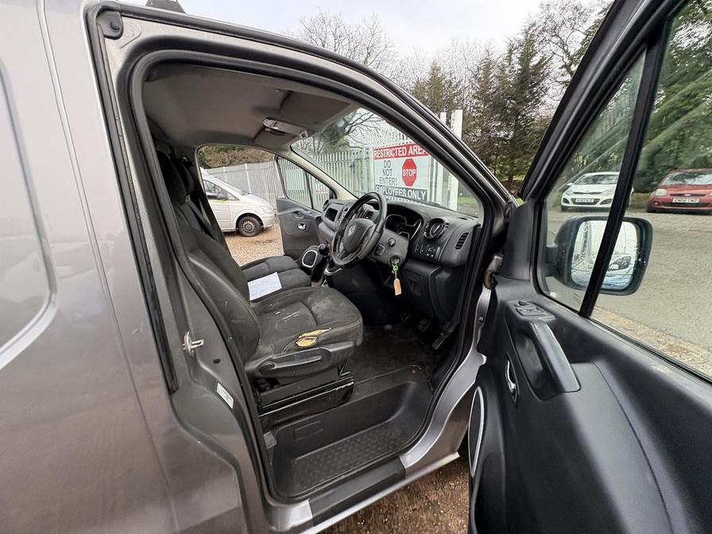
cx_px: 356
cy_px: 267
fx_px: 288
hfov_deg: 102.1
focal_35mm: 14
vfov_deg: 85.7
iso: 80
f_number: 2.2
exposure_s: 1/109
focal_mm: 2.22
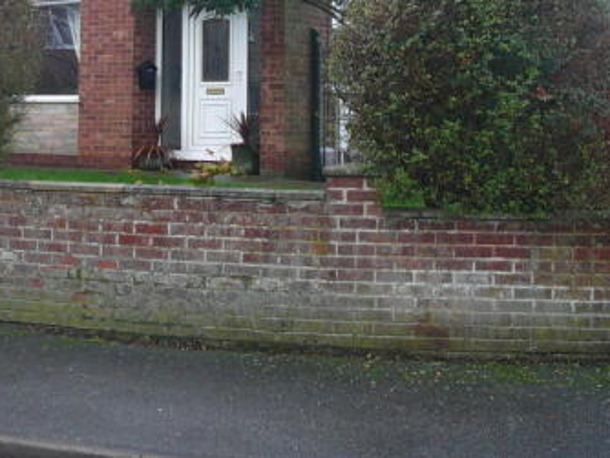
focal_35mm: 61
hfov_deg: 31.4
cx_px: 193
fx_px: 1076
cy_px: 63
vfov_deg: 23.5
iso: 100
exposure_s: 1/60
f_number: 2.8
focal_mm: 5.2
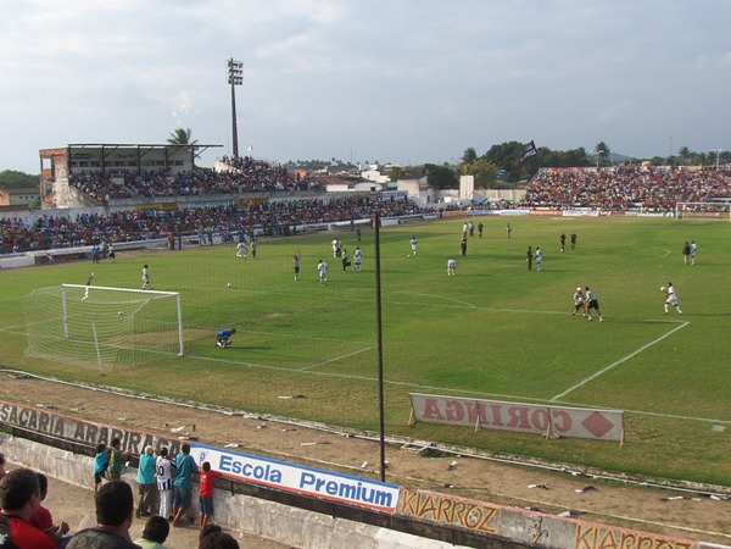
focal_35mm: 42
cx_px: 366
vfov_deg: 34.3
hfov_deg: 44.8
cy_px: 274
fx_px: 887
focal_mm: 7.2
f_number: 4
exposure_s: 1/350
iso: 80
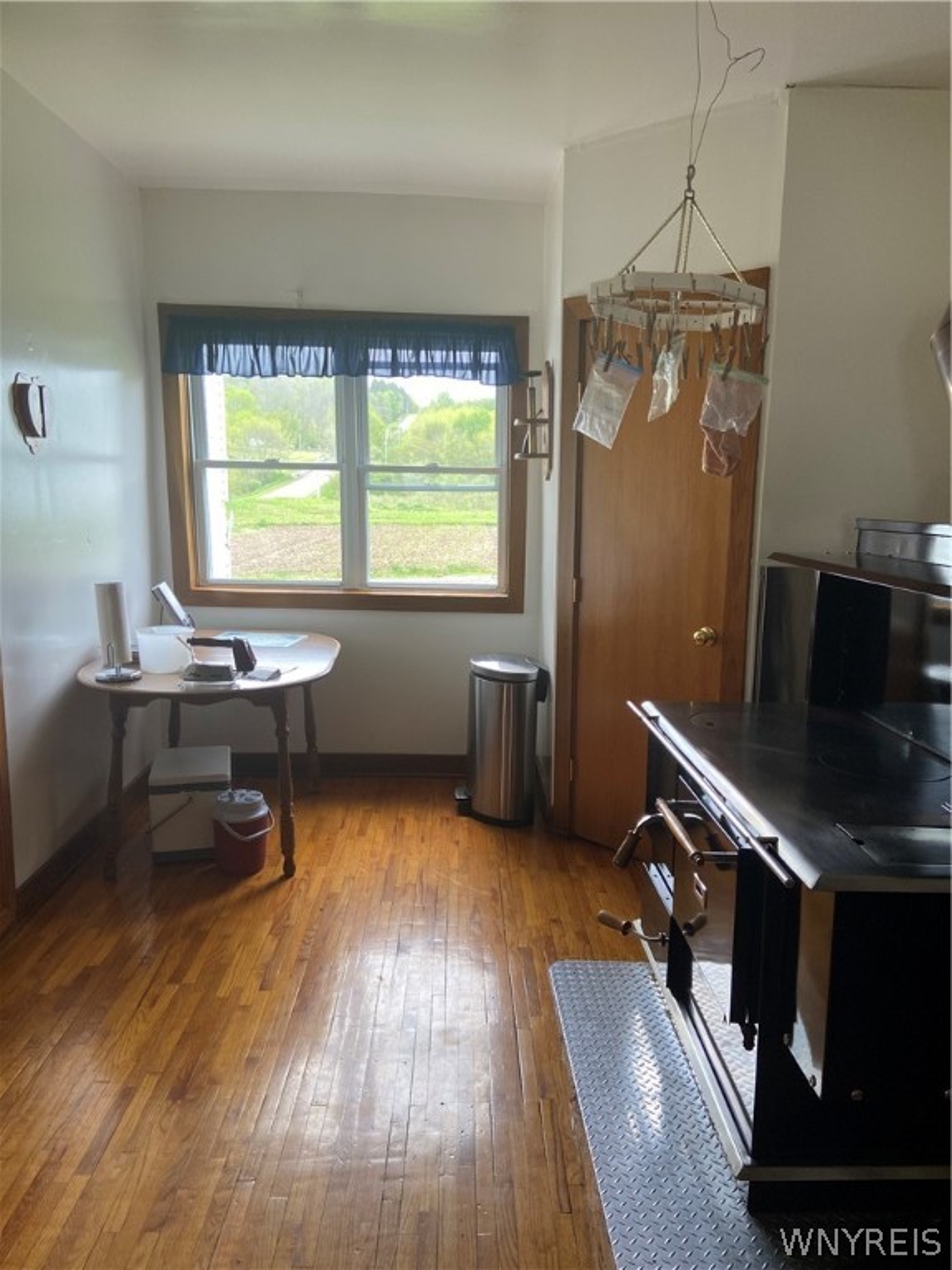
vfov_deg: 67.3
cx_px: 476
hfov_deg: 53.1
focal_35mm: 26
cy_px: 635
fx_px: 953
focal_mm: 4.25
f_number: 1.8
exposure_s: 1/121
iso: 100
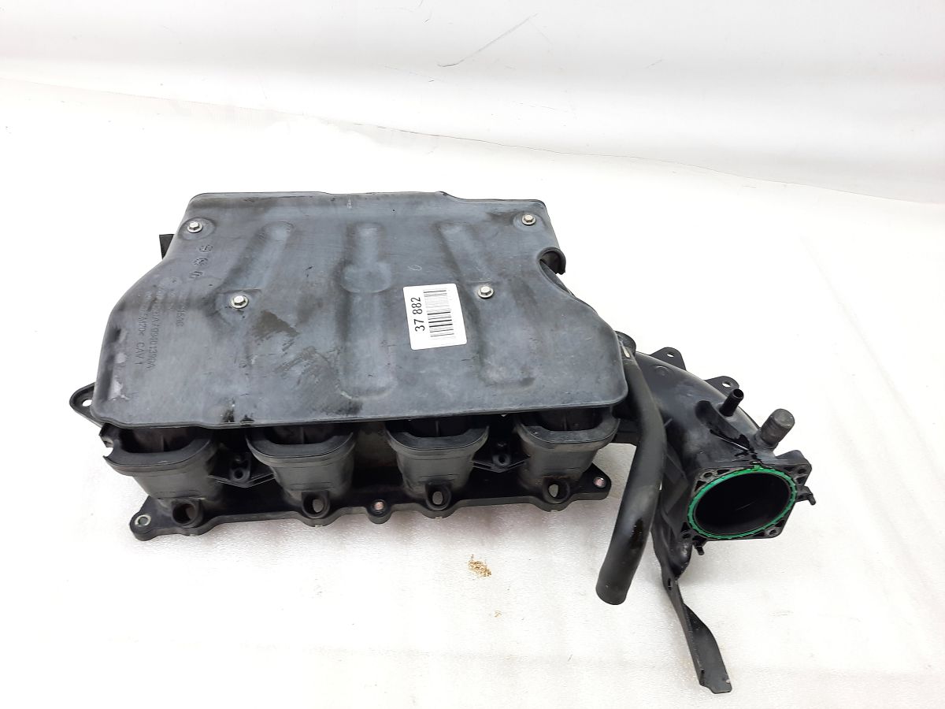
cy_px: 354
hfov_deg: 69.4
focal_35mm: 25
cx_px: 472
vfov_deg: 54.9
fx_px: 682
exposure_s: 1/50
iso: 100
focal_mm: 4.6
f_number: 2
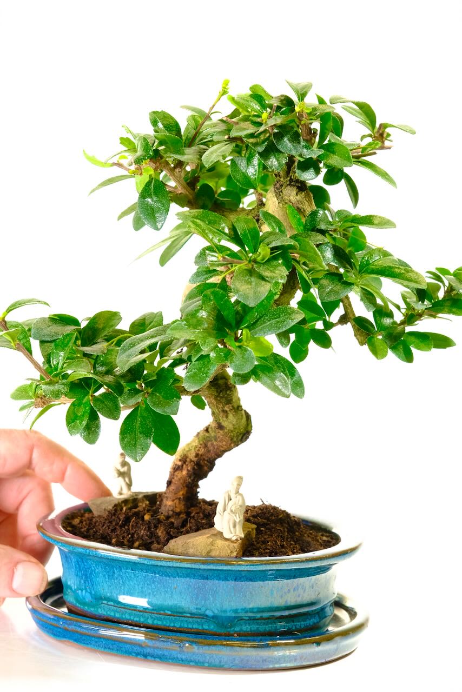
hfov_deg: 11.4
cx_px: 231
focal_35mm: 120
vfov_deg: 17.1
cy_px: 346
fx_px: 2309
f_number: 8
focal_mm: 80
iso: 1600
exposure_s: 1/30
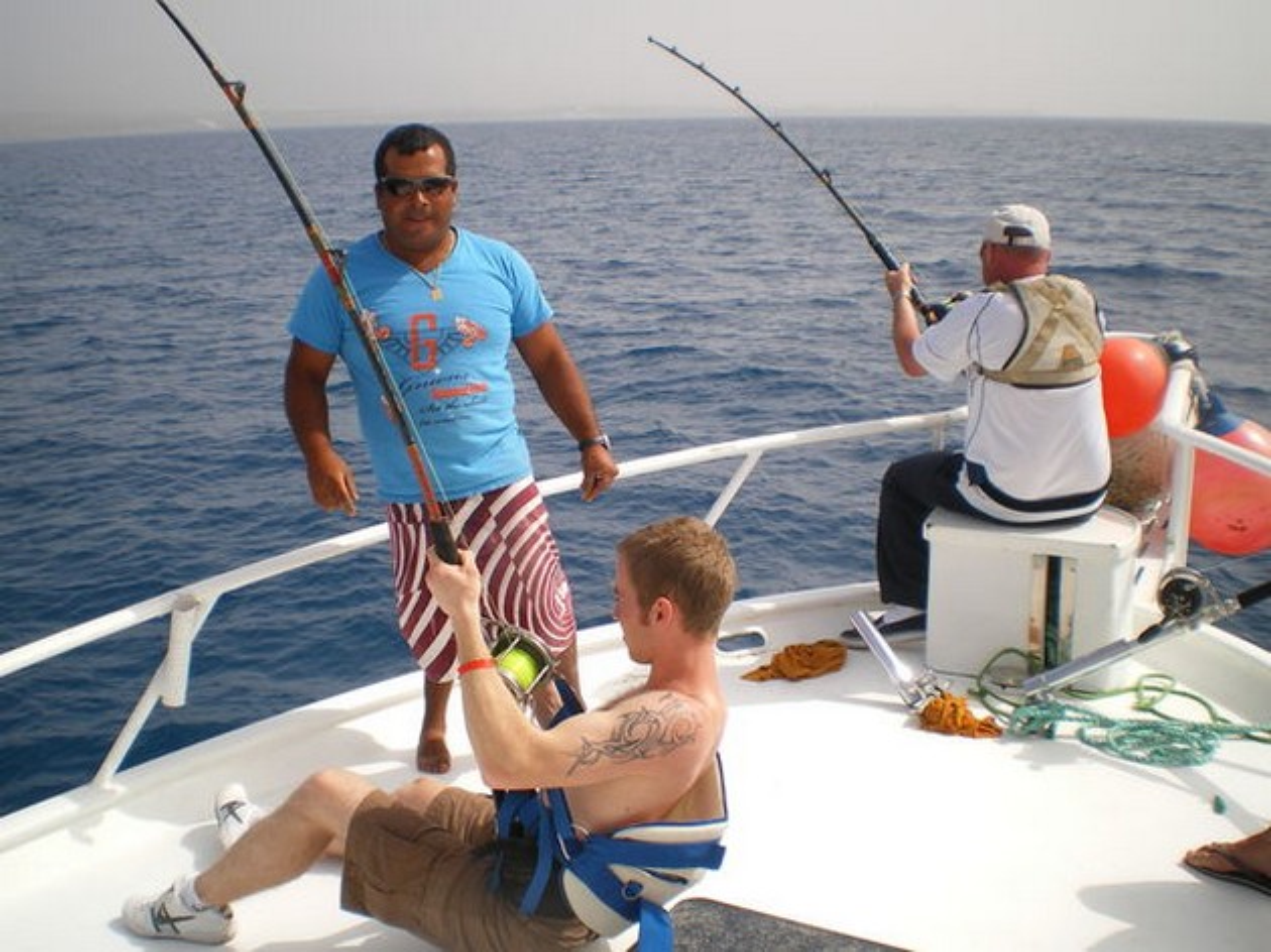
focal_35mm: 36
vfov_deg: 39.6
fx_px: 1321
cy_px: 476
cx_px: 636
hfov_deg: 51.4
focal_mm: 6.3
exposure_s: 1/500
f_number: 4.6
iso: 50
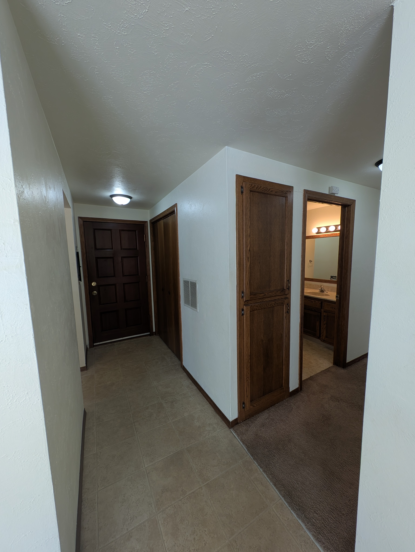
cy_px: 276
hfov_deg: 94.6
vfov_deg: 110.5
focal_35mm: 12
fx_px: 191
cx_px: 208
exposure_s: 1/60
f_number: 1.95
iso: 59
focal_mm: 2.23
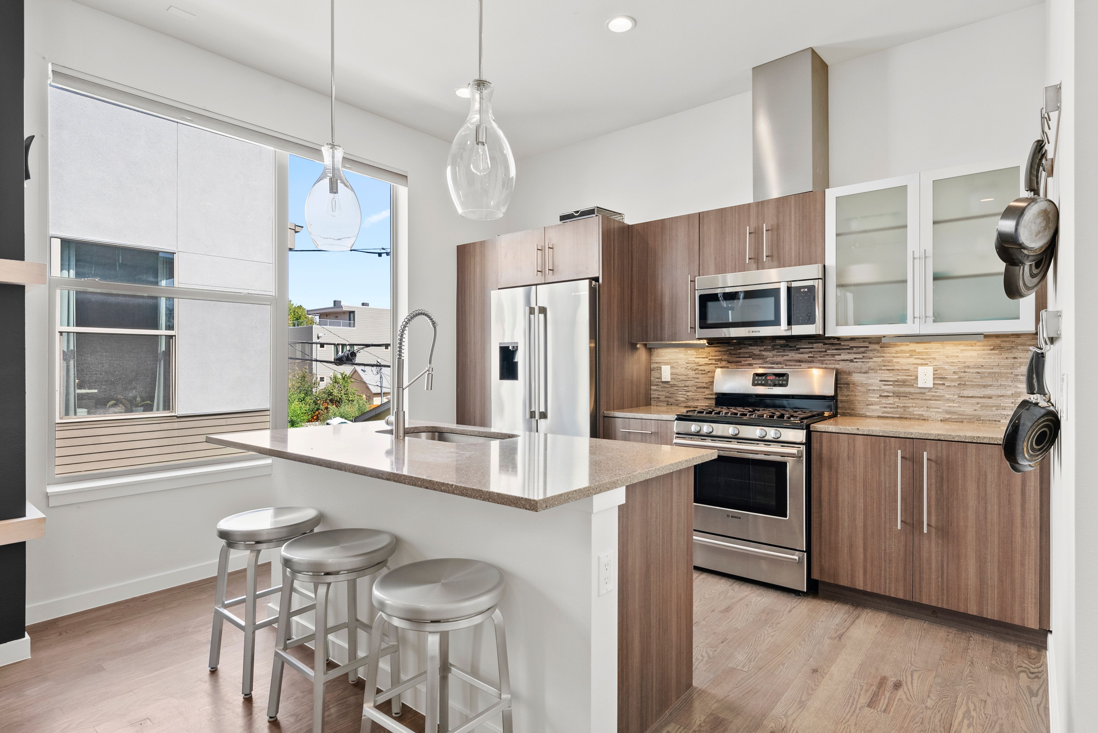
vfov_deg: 64.6
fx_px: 580
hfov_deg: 86.9
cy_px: 366
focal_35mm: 19
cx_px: 549
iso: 640
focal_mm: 19
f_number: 9
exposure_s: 1/6
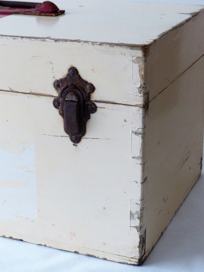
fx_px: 629
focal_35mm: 80
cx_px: 102
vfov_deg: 24.4
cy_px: 136
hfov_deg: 18.4
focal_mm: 13.5
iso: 400
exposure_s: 1/60
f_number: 2.8
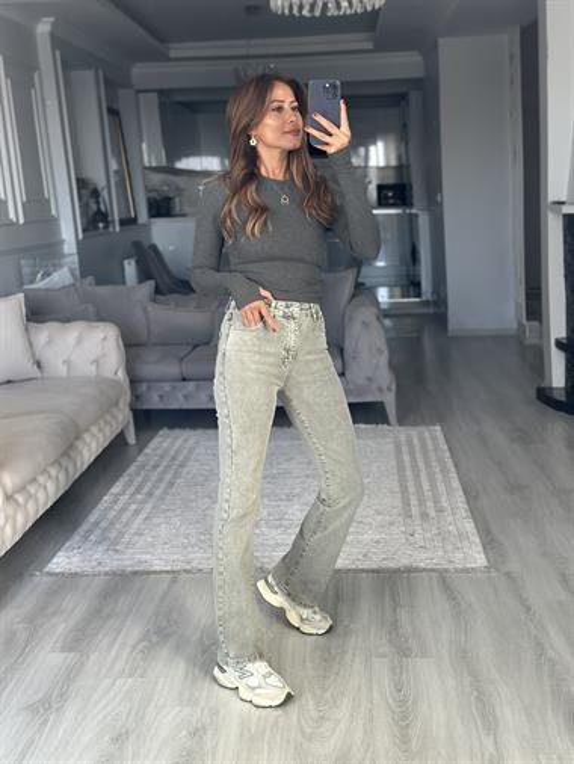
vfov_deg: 39.6
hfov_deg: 30.3
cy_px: 382
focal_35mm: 48
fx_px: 1060
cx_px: 287
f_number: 1.78
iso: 125
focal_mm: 6.86
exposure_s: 1/73
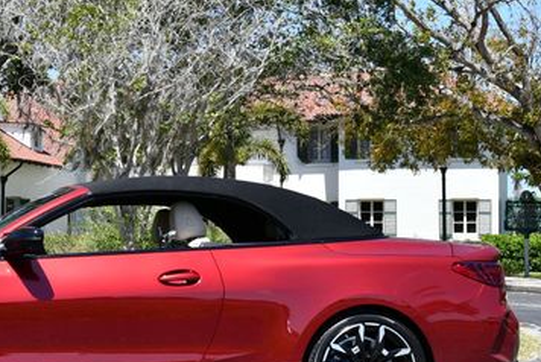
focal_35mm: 79
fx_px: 1188
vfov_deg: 17.3
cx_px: 93
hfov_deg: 25.1
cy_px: 173
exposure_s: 1/250
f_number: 8
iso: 125
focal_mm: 22
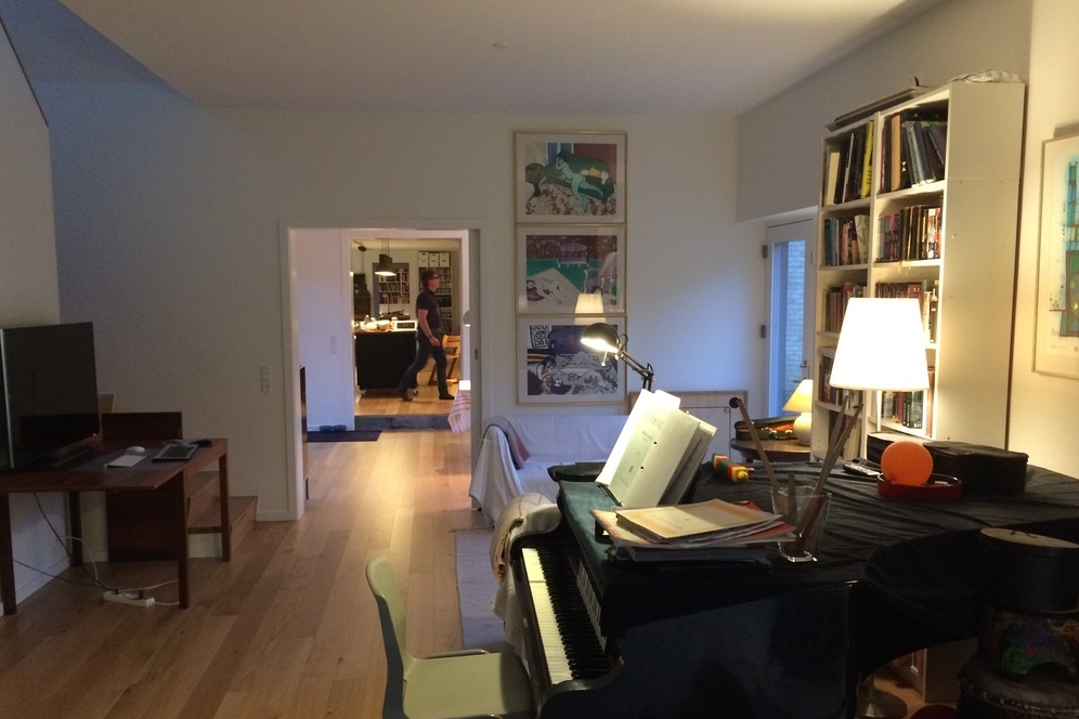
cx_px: 548
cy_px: 394
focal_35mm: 31
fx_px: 929
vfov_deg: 42.3
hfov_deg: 60.3
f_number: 2.2
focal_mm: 4.15
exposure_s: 1/15
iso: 250
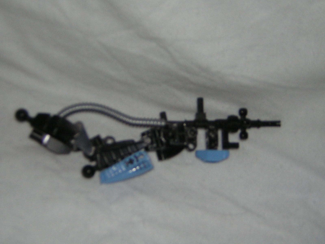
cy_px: 122
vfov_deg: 25.2
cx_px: 162
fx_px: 545
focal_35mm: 58
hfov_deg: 33.2
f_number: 3.3
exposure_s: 1/60.1
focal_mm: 7.6
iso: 50
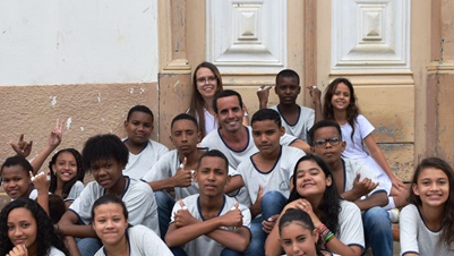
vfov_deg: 16.4
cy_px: 155
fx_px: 889
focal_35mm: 74
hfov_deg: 28.6
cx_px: 192
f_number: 6.3
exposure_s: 1/200
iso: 200
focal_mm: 29
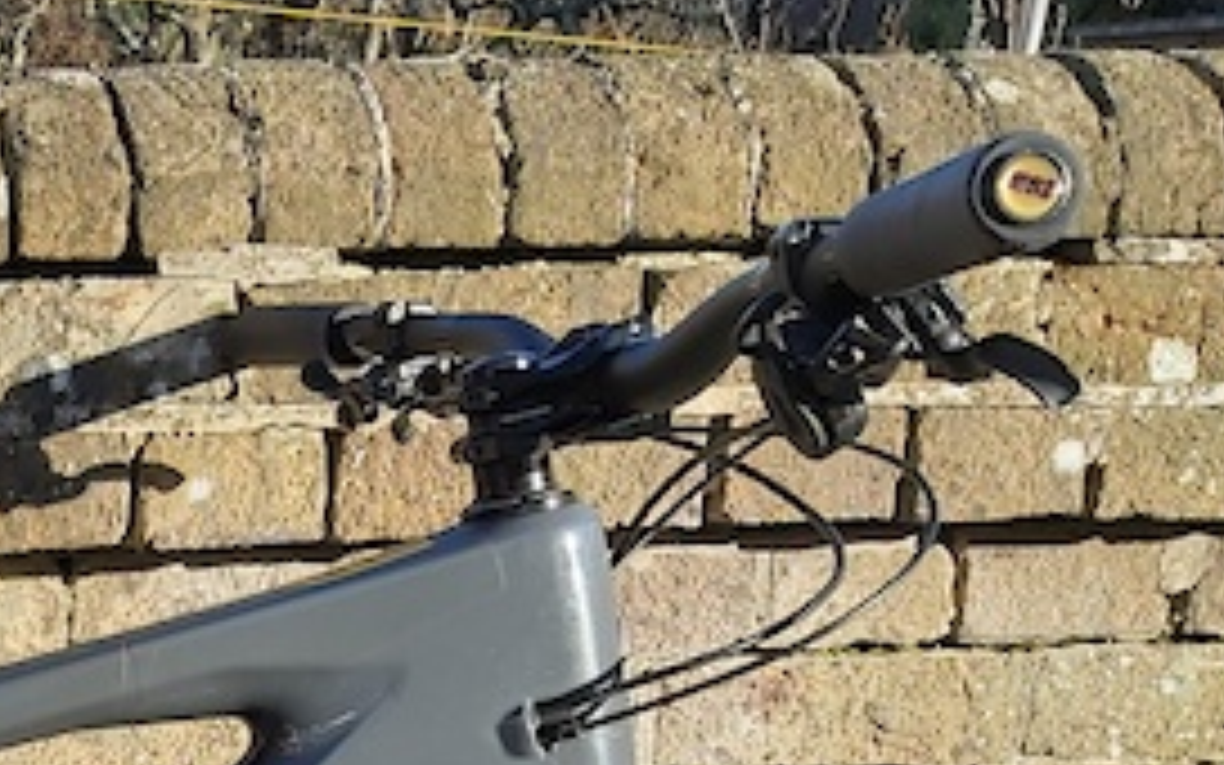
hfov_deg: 22.7
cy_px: 1170
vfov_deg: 14.9
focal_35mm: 81
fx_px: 2702
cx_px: -374
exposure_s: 1/1053
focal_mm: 3.92
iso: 64
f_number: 1.7
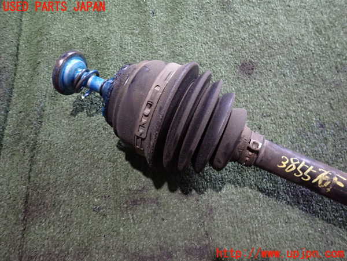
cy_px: 130
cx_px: 174
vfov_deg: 54.9
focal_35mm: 25
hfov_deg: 69.4
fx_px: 251
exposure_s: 1/30
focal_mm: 4.5
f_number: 2
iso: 500
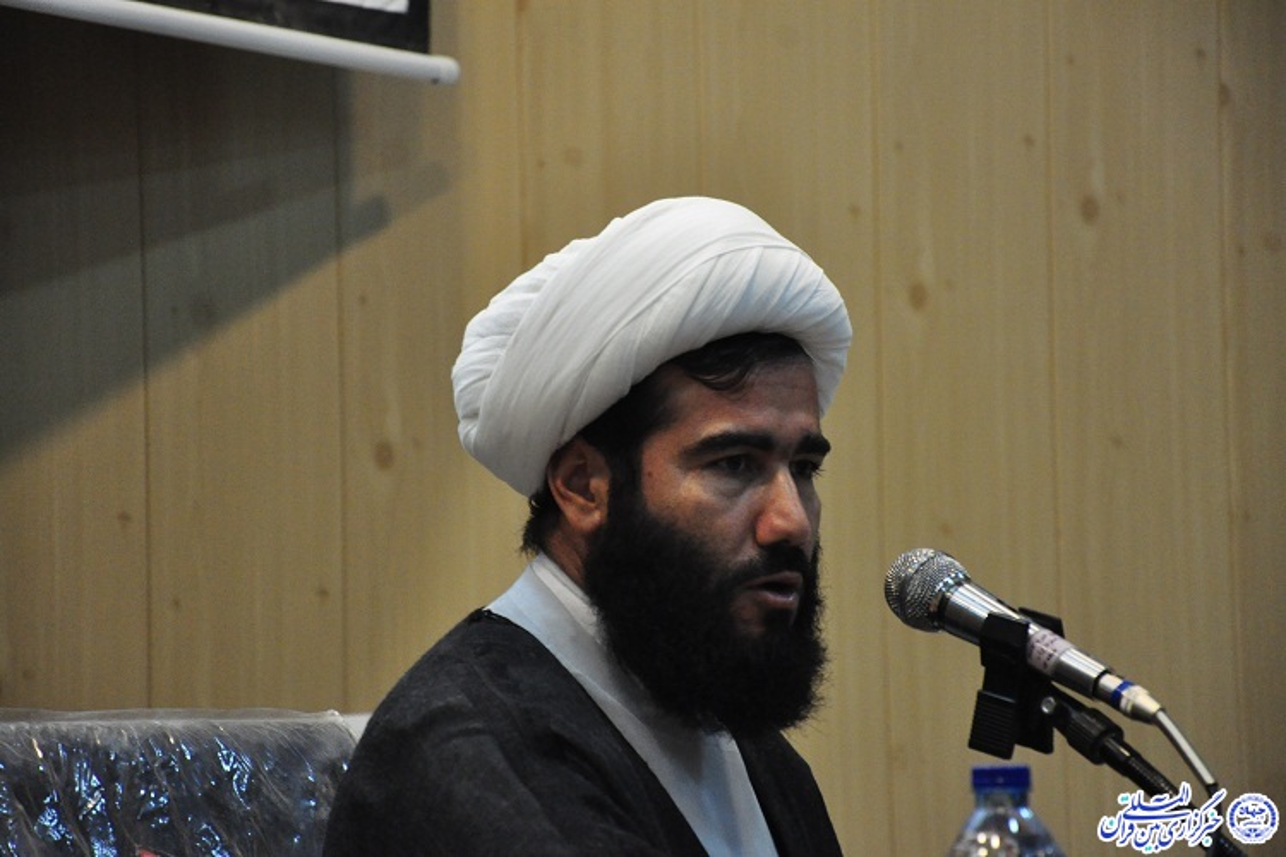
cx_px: 643
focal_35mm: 158
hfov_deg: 13.0
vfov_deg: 8.7
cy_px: 428
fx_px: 5626
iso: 2000
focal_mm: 105
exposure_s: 1/50
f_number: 5.6
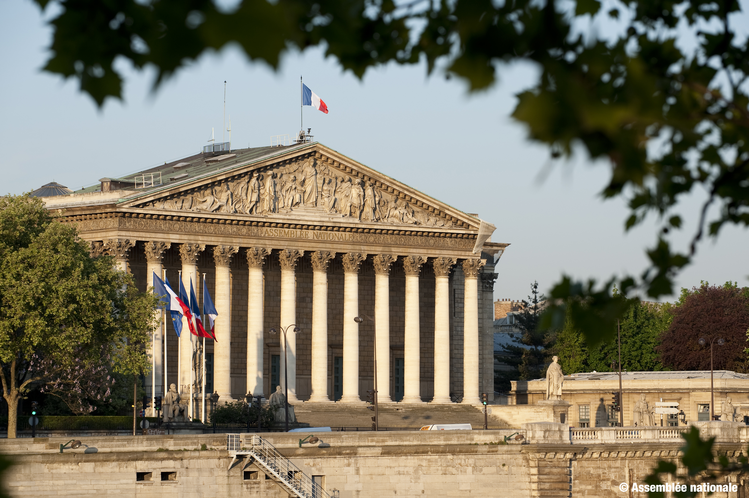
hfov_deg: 13.7
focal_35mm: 150
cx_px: 374
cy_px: 249
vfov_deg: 9.1
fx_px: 3119
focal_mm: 150
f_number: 8
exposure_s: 1/160
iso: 200
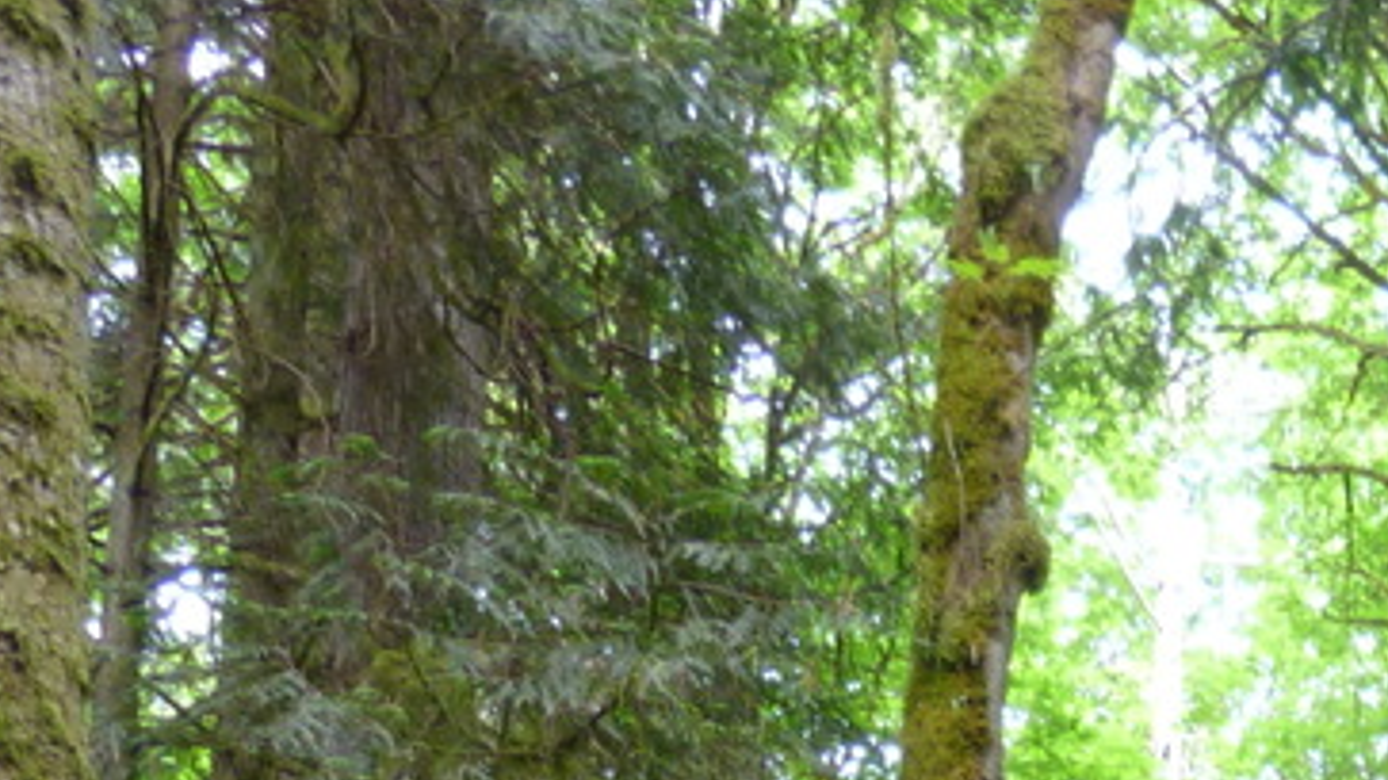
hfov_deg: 21.4
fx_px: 3532
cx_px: 1411
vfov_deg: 10.2
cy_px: 2130
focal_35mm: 96
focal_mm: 4.5
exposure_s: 1/8
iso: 80
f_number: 3.3
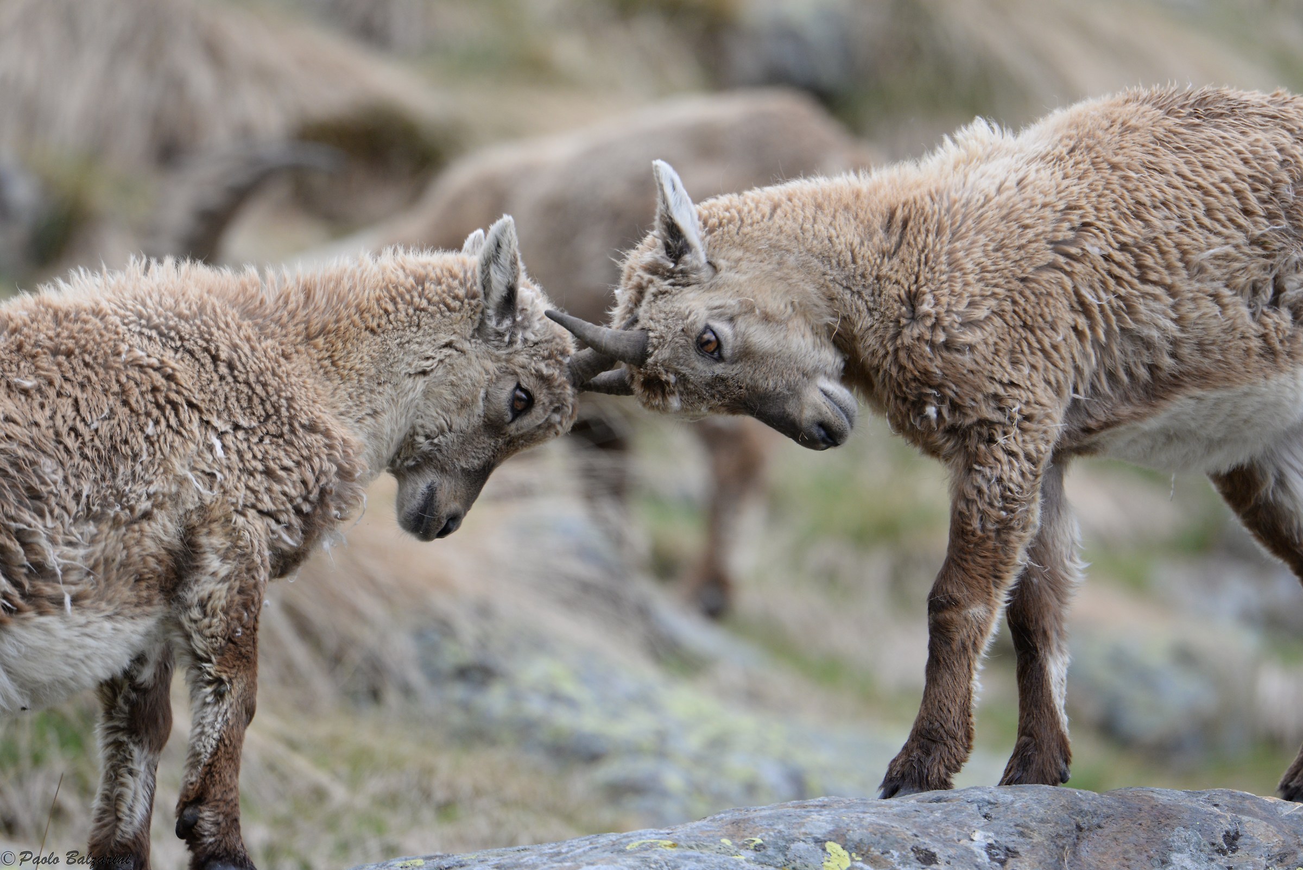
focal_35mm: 550
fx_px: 19913
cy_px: 435
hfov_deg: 3.7
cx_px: 652
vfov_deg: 2.5
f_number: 8
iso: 1250
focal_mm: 550
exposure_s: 1/640
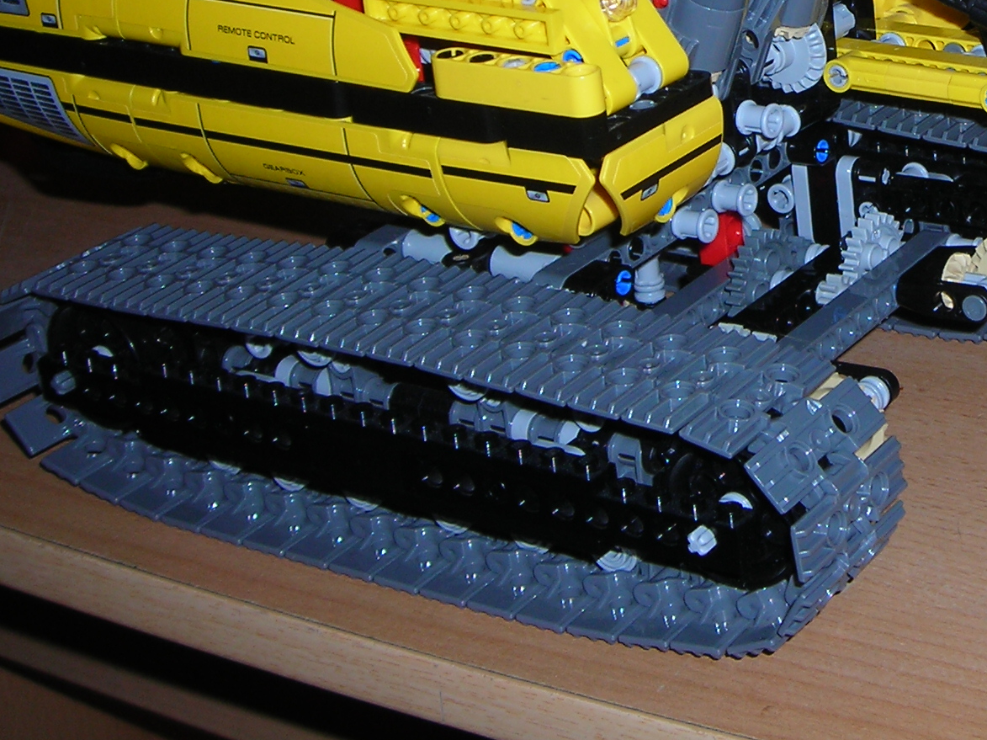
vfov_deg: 17.1
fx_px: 2394
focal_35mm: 84
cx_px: 956
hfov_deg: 22.5
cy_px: -45
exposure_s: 1/60.1
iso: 50
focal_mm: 6.3
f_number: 3.2
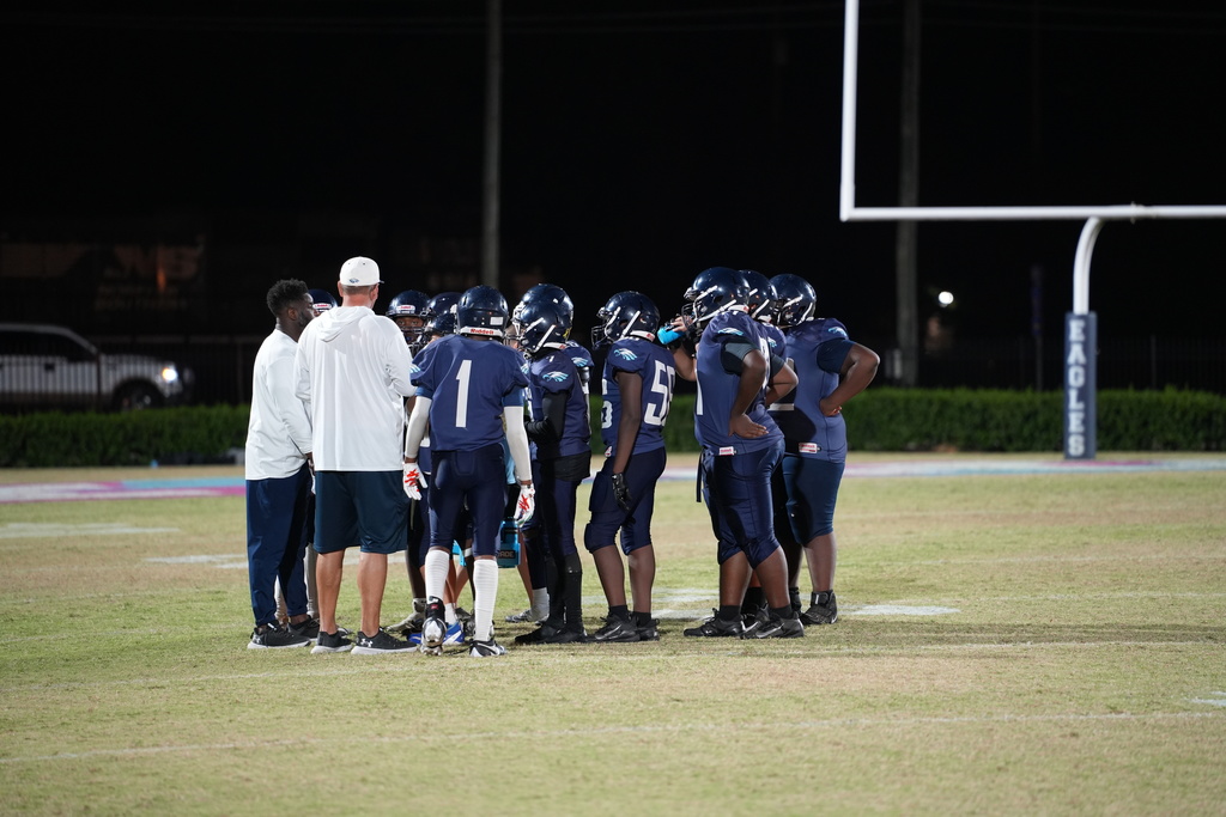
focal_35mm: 180
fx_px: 6130
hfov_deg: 11.4
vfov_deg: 7.6
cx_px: 613
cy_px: 408
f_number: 2.8
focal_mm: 180
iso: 2000
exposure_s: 1/200
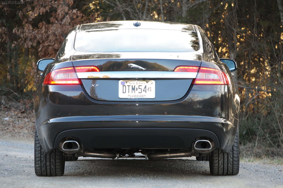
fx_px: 1472
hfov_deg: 11.0
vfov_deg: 7.3
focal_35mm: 188
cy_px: 94
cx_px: 142
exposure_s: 1/60
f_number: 8
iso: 400
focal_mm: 125
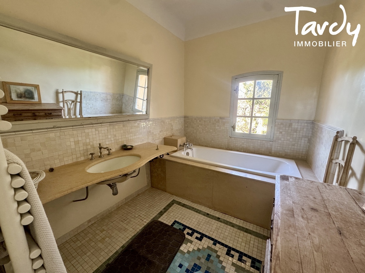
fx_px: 148
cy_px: 136
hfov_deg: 102.1
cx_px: 182
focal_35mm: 14
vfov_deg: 85.7
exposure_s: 1/99
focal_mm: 2.22
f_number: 2.2
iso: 250
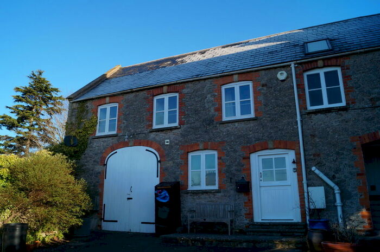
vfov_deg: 47.8
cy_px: 126
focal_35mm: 27
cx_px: 190
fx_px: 285
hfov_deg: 67.4
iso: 100
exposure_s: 1/100
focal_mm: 18
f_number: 9
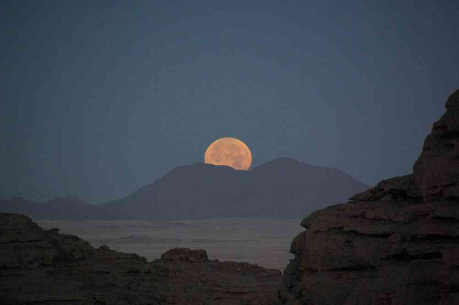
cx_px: 230
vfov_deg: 3.7
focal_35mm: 375
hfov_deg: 5.5
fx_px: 4776
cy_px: 152
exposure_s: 1/180
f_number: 6.3
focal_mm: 250
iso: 1600
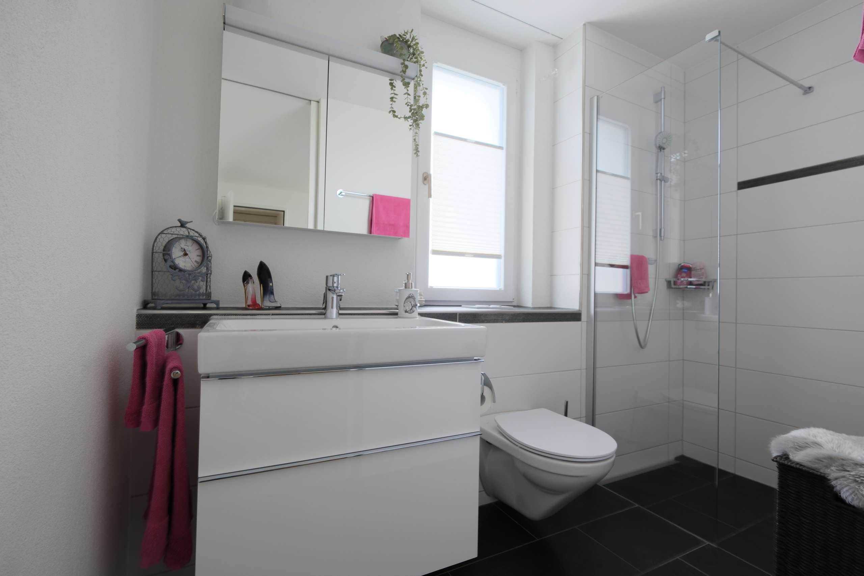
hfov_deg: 100.4
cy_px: 288
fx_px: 360
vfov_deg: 77.3
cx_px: 432
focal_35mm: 15
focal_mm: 10
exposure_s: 1/15
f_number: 4
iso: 250
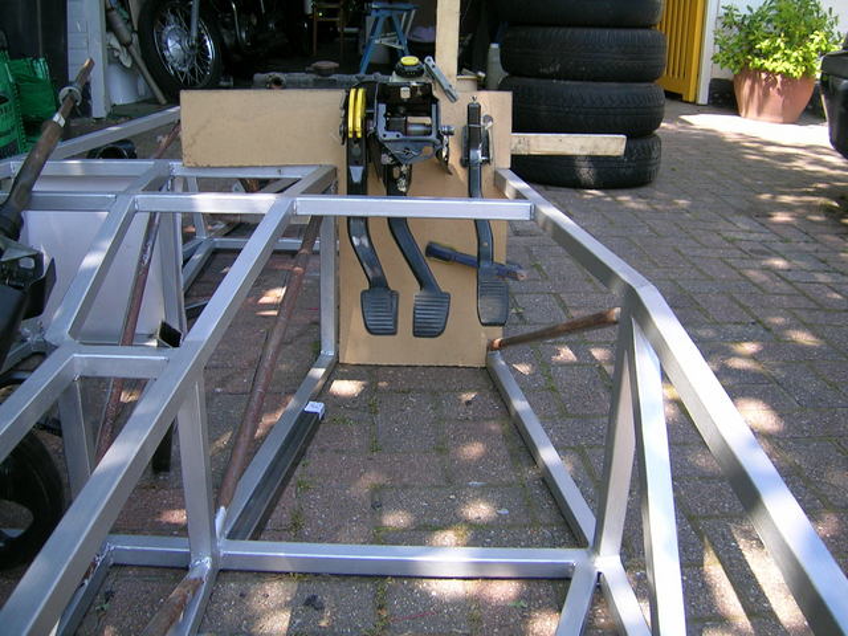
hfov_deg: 52.6
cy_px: 318
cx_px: 424
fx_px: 857
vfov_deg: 40.7
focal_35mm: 35
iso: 50
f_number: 2.8
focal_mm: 5.4
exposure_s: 1/135
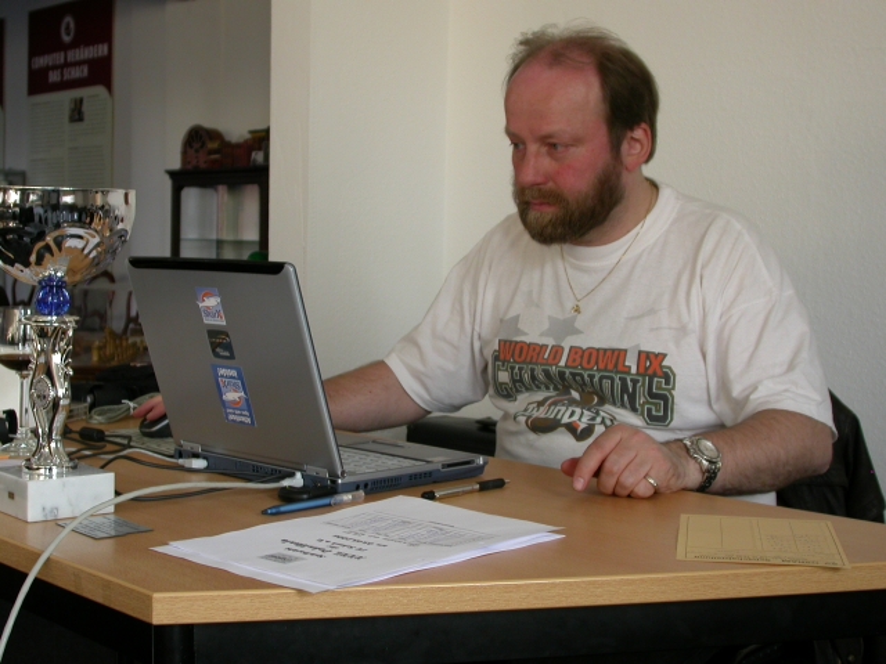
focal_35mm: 53
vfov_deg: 27.5
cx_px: 443
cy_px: 332
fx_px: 1357
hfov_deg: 36.2
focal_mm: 11.1
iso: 100
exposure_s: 1/25.3
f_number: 2.9
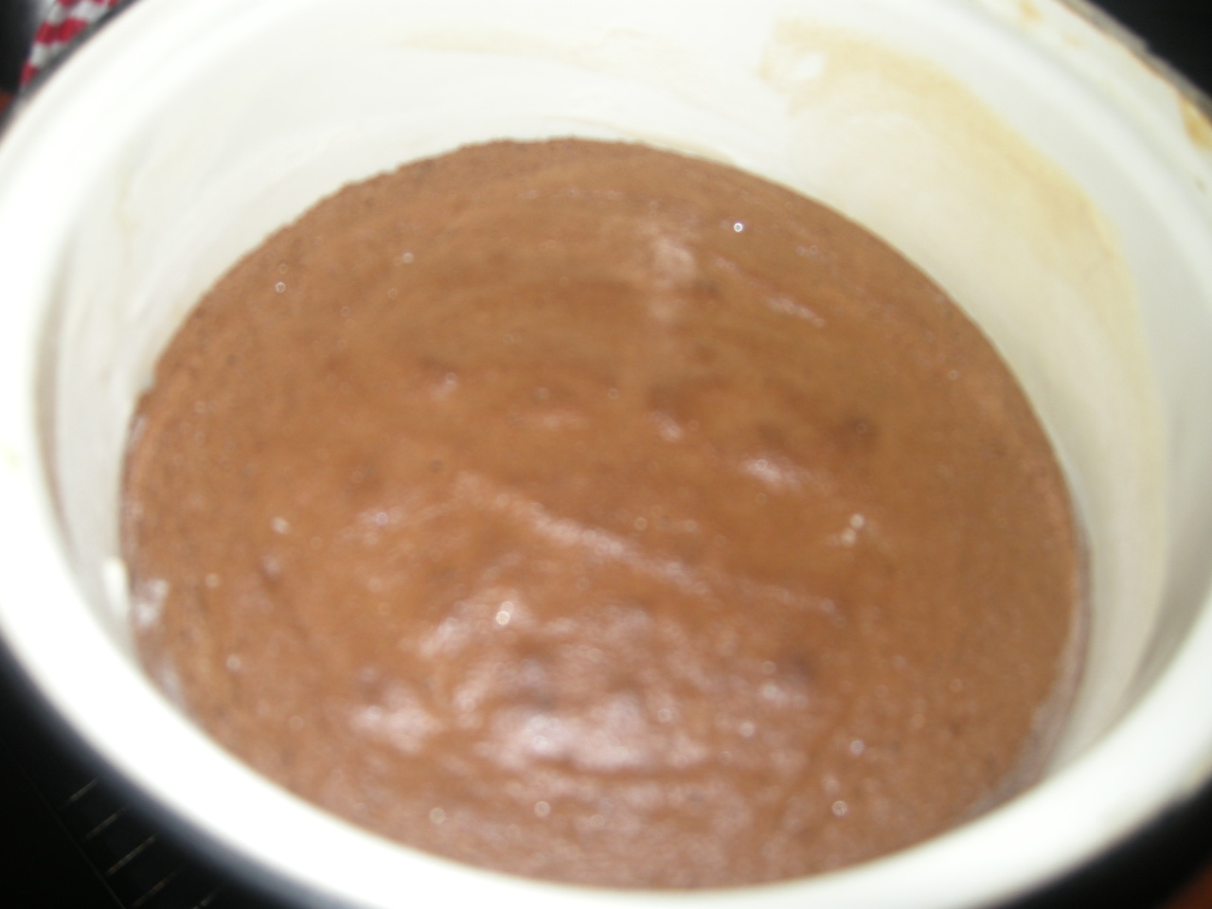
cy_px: 454
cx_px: 606
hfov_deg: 52.6
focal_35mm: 35
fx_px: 1225
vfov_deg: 40.7
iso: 64
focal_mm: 7.5
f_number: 2.7
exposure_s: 1/60
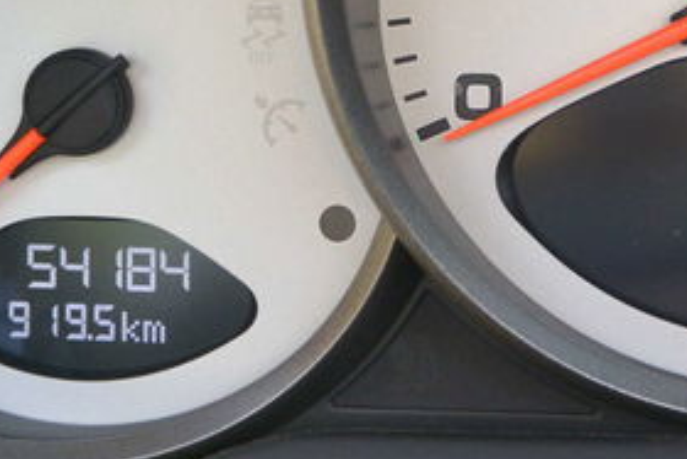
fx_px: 2196
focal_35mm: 115
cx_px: 331
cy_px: 88
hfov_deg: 17.8
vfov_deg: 11.9
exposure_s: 1/125
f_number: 4.2
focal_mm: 15.7
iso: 320
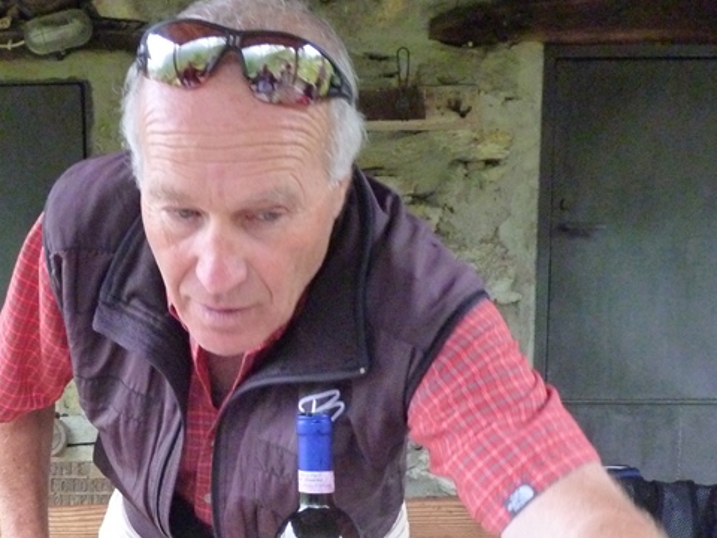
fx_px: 746
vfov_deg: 39.4
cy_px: 338
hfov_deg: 51.3
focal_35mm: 36
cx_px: 320
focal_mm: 4.8
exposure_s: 1/40
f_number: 2.8
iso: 800
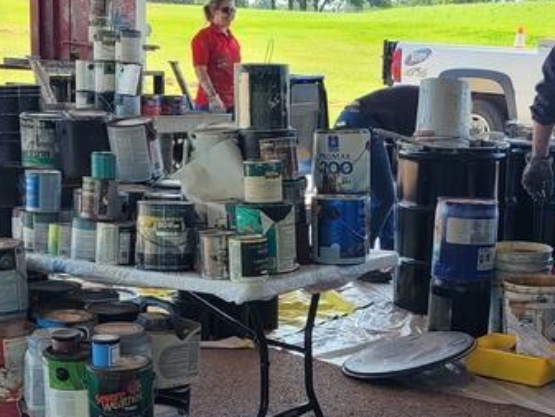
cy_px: 363
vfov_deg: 18.4
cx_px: 384
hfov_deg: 24.5
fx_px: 1267
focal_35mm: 79
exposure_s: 1/420
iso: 40
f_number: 1.8
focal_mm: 5.4
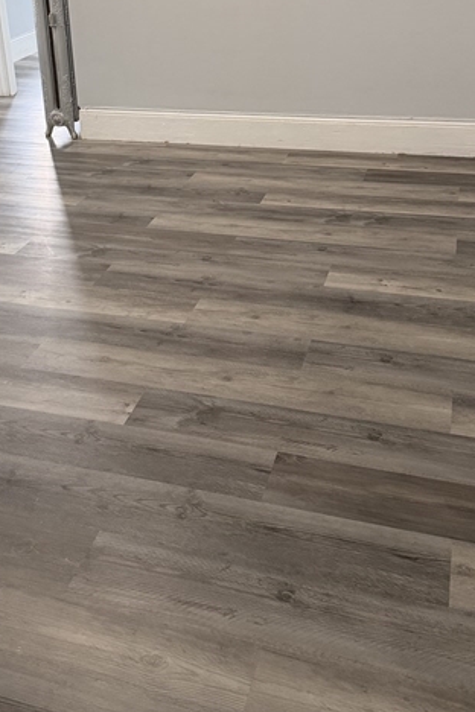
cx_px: 172
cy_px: 199
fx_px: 811
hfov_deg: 32.4
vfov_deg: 46.1
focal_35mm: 41
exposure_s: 1/120
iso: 320
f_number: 1.78
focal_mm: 6.76
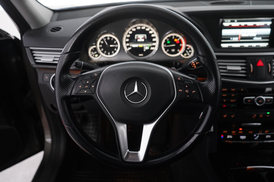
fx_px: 236
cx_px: 137
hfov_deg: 60.3
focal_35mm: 31
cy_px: 91
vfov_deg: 42.3
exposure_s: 1/60
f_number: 3.5
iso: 4000
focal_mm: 31
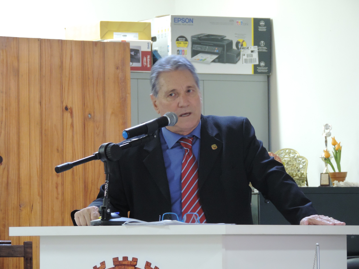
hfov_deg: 7.9
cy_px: 134
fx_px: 2593
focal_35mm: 250
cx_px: 180
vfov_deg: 5.9
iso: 800
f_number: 4.7
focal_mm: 44.5
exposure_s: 1/8
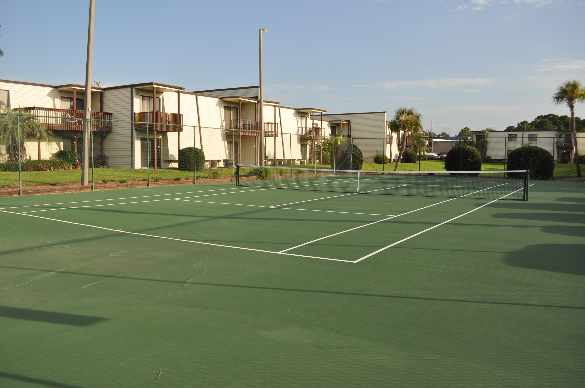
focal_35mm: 30
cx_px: 292
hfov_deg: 62.0
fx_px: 487
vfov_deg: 43.5
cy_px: 194
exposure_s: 1/1250
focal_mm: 20
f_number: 5.6
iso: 400
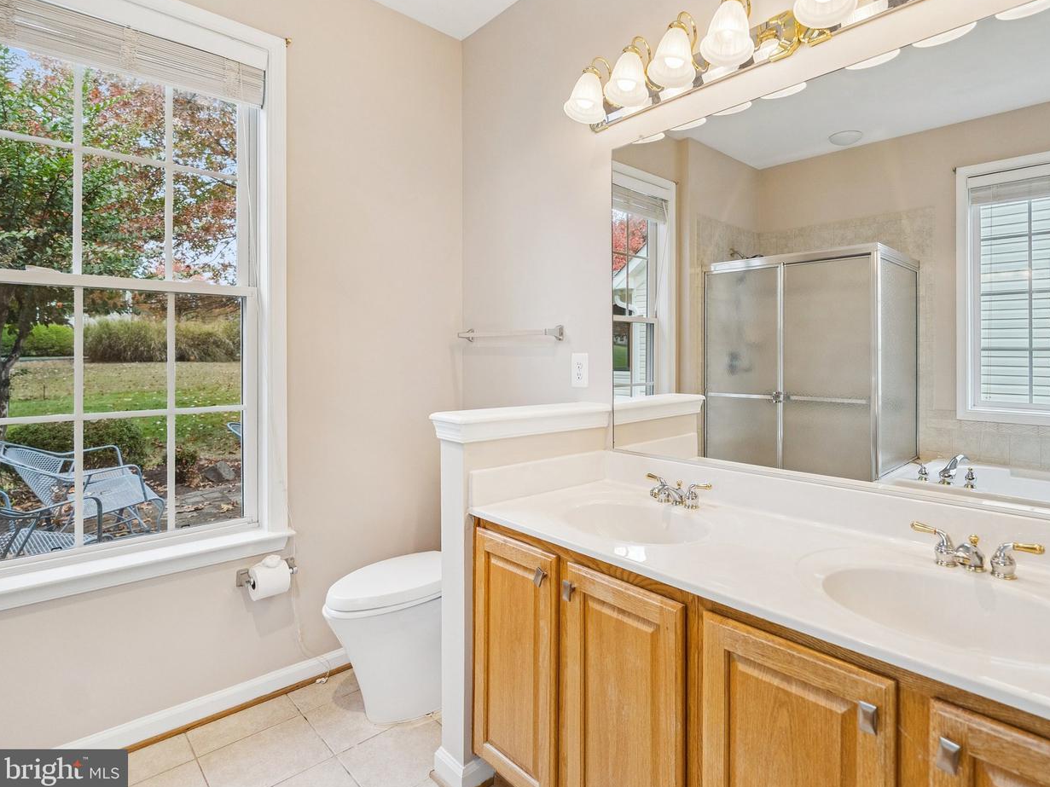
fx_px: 546
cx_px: 609
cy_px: 383
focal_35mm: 18
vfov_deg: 71.6
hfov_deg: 87.1
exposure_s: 1/125
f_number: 4
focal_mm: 16
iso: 500
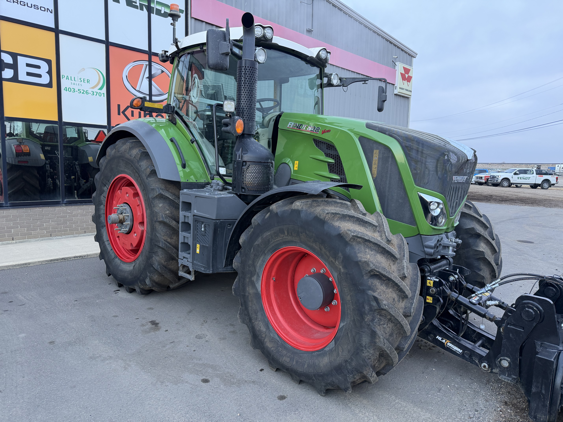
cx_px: 282
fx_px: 390
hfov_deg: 71.6
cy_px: 211
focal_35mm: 24
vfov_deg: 56.8
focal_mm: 6.76
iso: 125
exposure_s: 1/140
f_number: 1.78
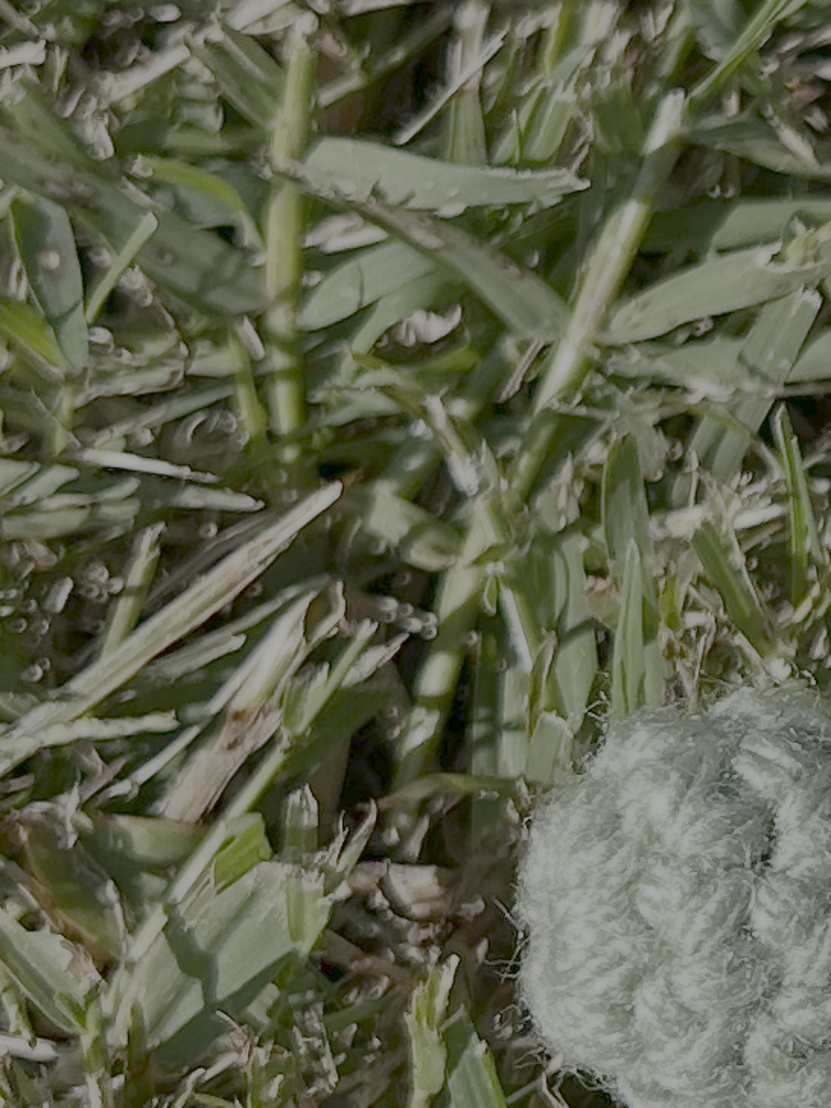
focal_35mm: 144
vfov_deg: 13.7
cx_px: 1508
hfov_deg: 9.8
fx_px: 4609
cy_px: 572
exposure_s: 1/3257
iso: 50
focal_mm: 5.7
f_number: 1.5
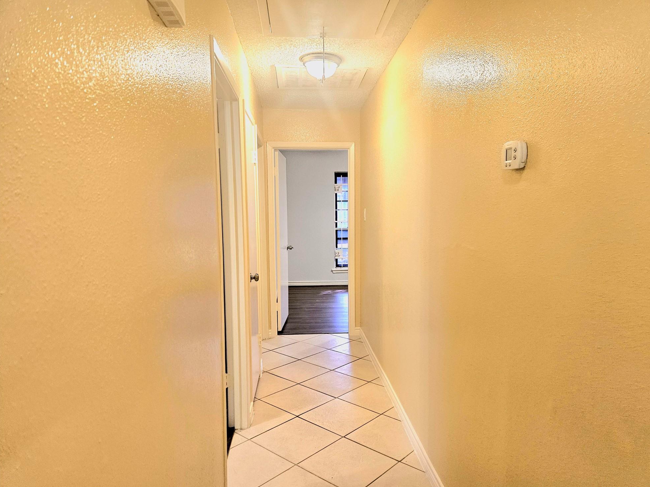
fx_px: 451
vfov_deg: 56.8
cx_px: 338
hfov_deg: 71.6
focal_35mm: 24
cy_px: 249
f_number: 1.8
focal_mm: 5.4
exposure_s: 1/120
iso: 320
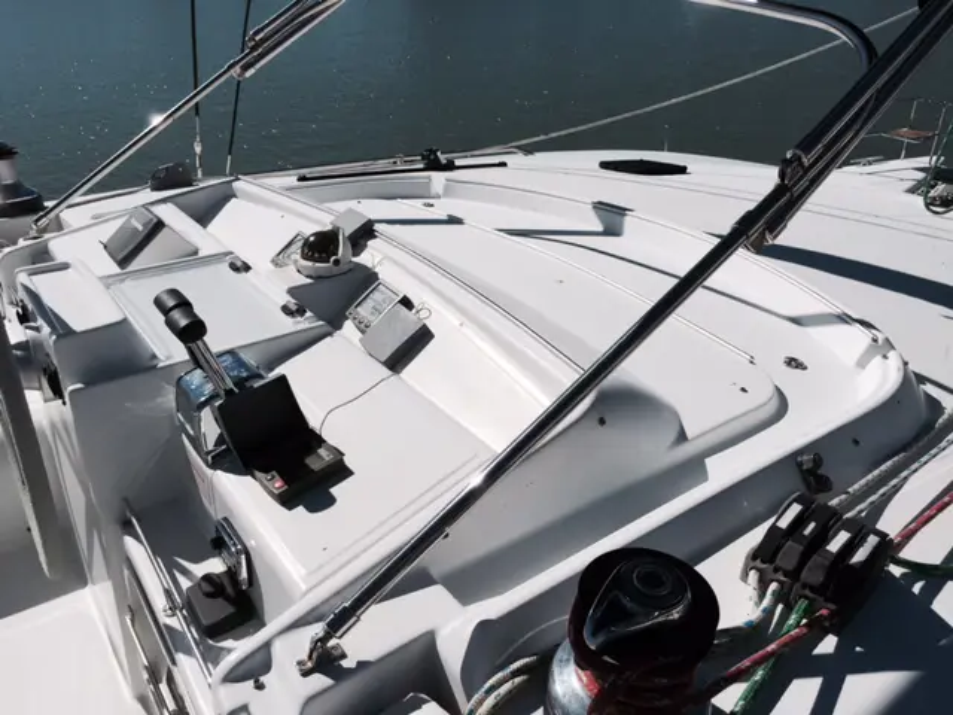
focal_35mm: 29
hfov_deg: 61.7
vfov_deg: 48.2
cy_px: 358
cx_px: 476
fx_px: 798
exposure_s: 1/7937
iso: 32
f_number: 2.2
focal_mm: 4.15
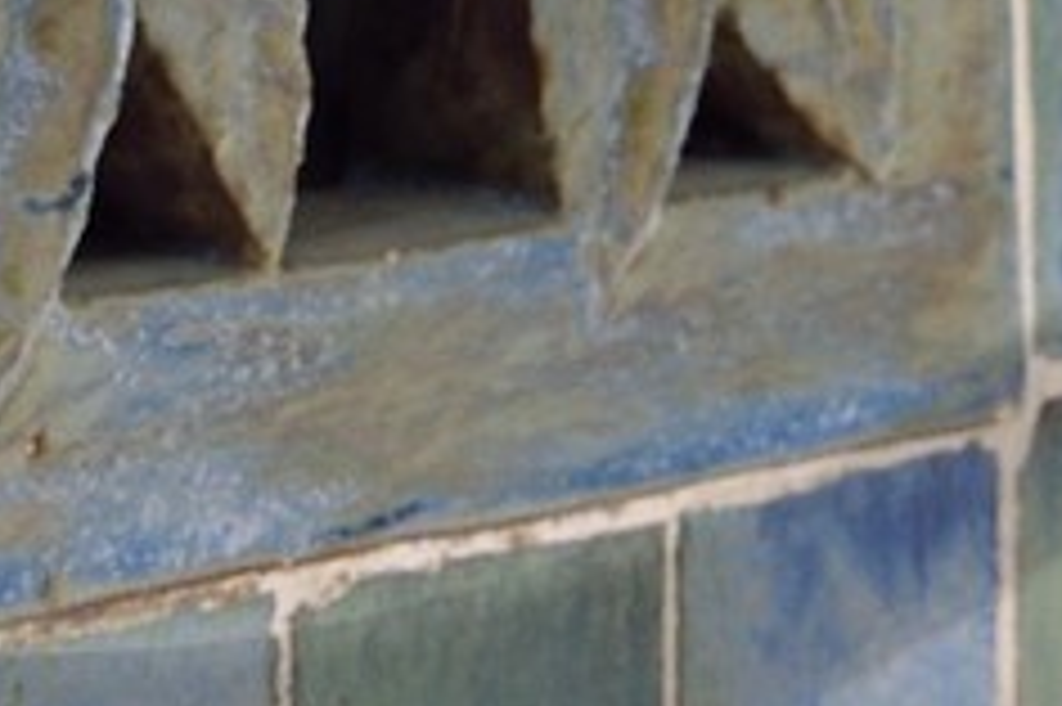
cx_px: -4
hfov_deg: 6.3
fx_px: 9581
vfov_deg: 4.1
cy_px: -994
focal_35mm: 325
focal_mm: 48
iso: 1000
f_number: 8
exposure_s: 1/50
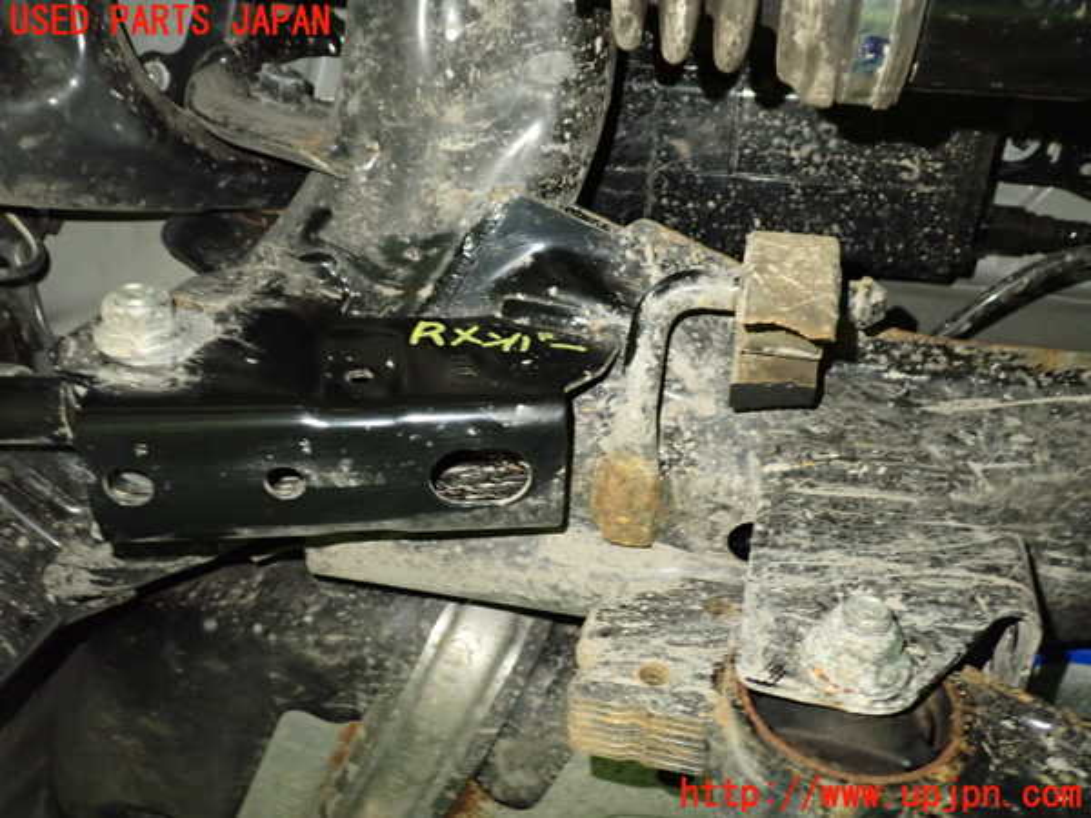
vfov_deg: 46.8
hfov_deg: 60.0
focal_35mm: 30
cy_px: 409
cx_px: 546
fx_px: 946
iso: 800
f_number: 2.3
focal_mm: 5.4
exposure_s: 1/15
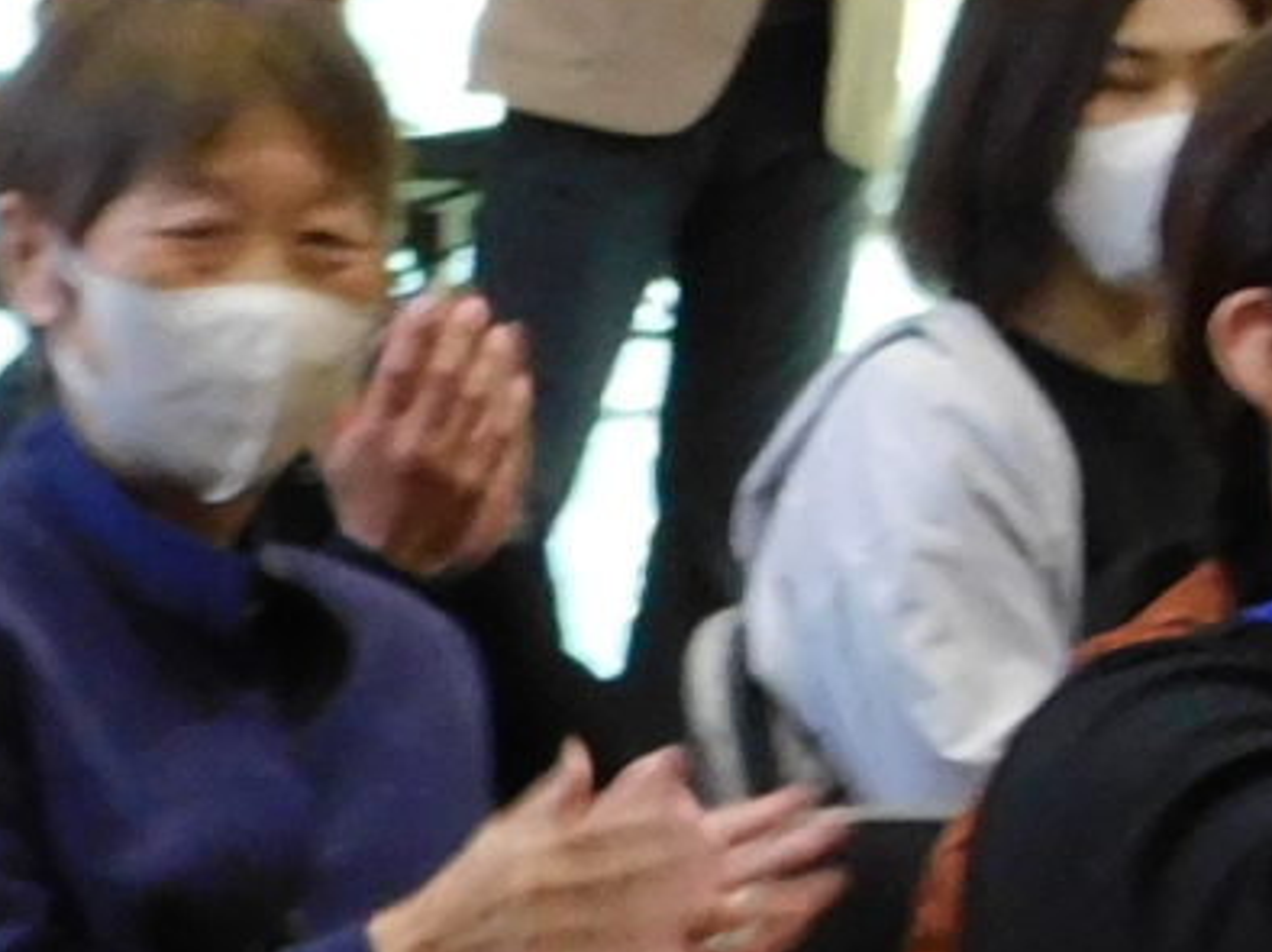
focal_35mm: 520
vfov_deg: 2.8
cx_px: 3674
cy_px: -616
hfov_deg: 3.7
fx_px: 19096
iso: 400
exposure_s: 1/20
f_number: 4.4
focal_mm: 14.2
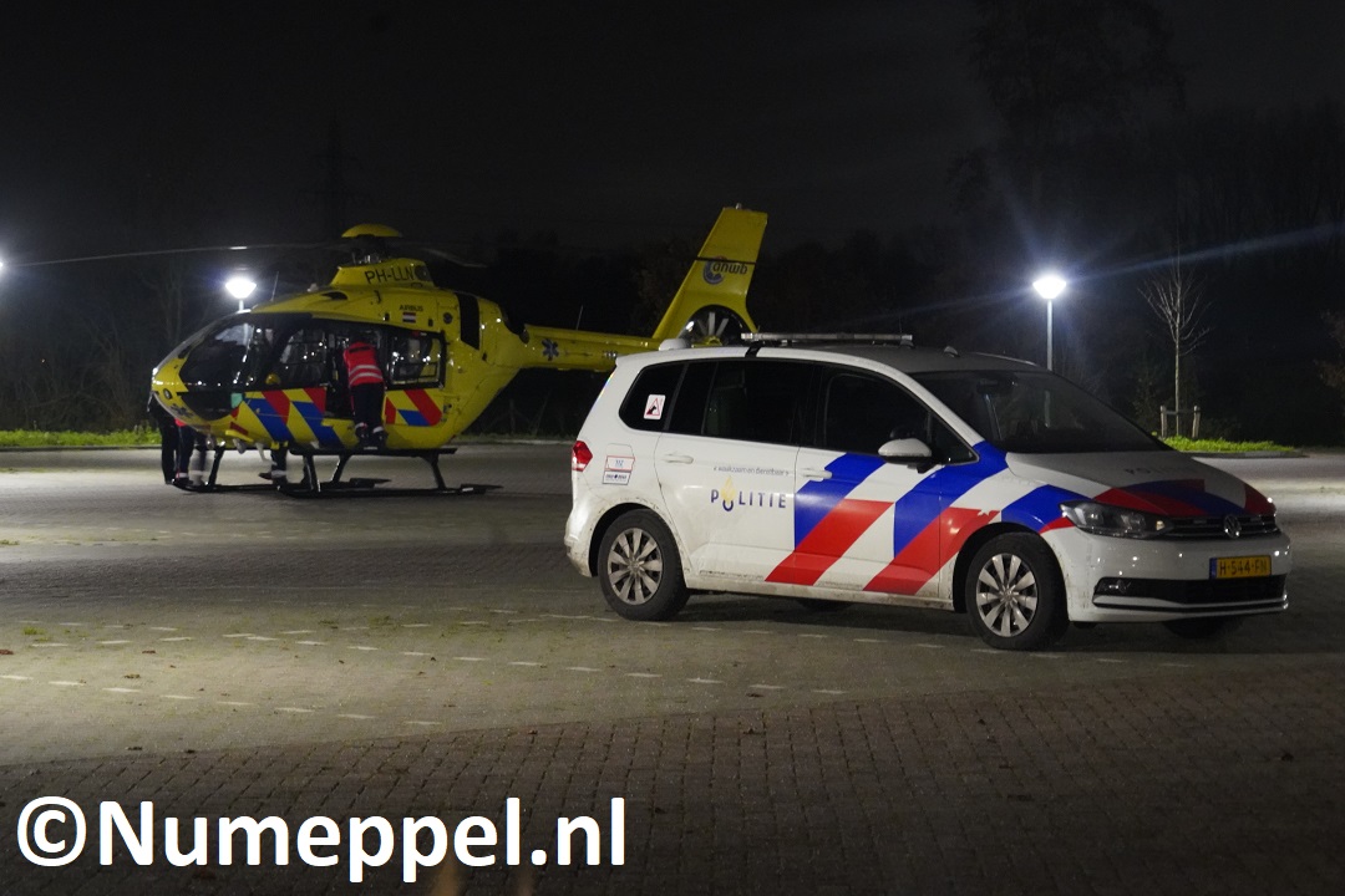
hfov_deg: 18.3
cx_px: 672
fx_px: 4184
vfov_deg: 12.2
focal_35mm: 112
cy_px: 448
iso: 12800
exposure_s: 1/5
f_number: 6.3
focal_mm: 112
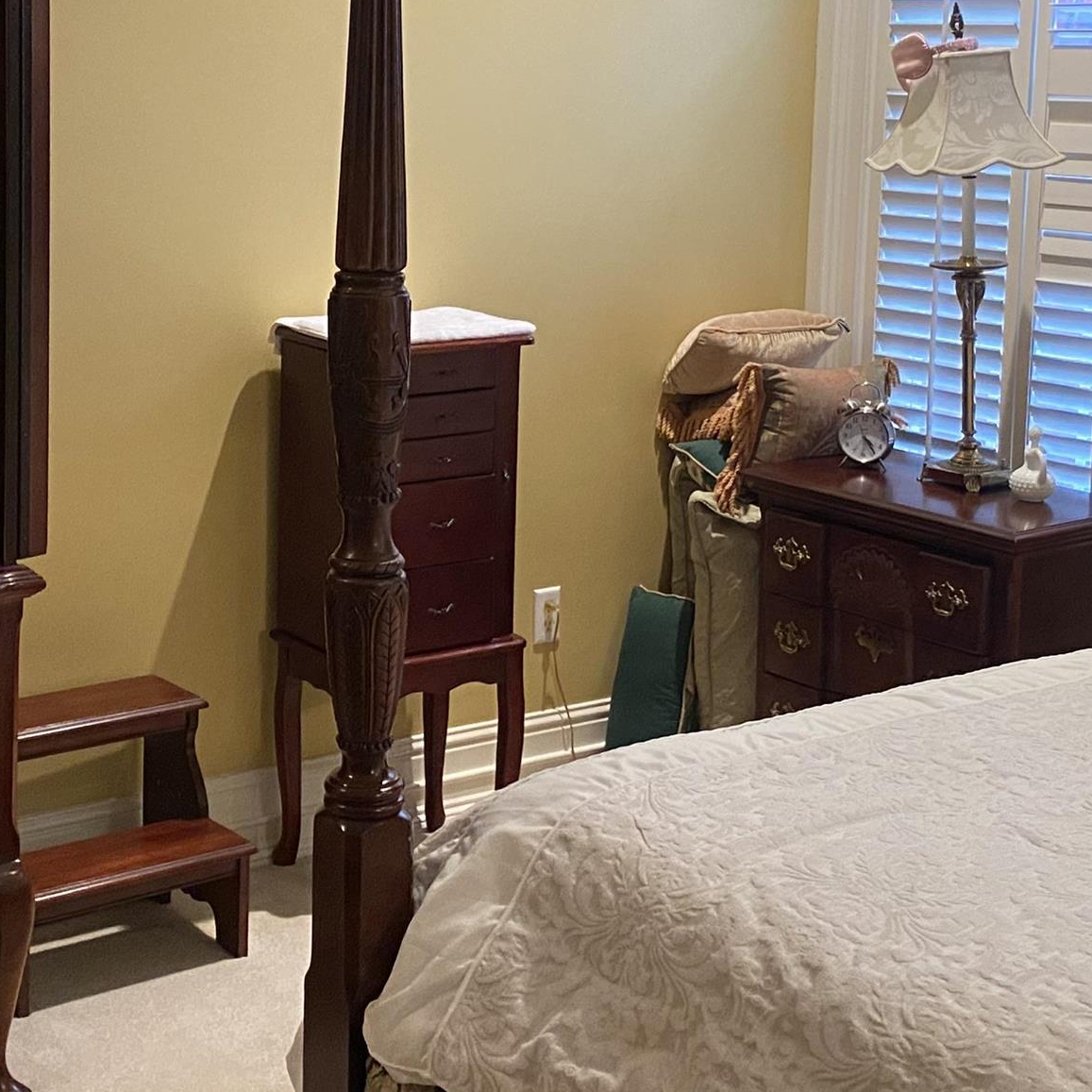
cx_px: 388
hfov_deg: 28.0
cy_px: 314
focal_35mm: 61
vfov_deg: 27.9
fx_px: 2177
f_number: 1.8
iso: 400
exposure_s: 1/60
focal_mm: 4.25
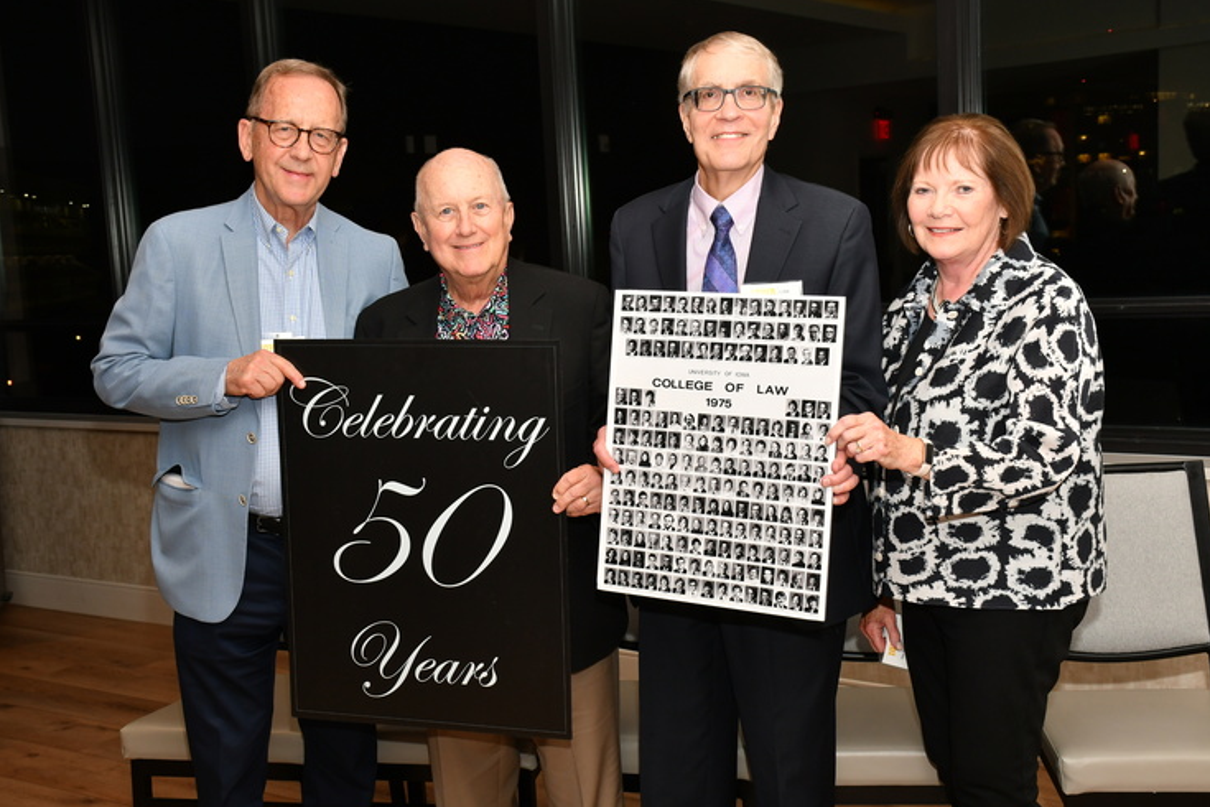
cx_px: 593
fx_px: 1580
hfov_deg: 41.9
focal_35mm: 47
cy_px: 389
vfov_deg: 28.6
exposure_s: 1/60
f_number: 7.1
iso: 400
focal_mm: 30
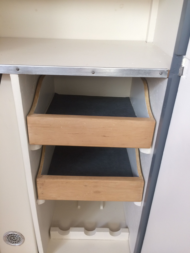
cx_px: 95
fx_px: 212
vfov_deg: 61.7
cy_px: 126
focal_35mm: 29
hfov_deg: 48.2
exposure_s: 1/33
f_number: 2.2
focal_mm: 4.15
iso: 100
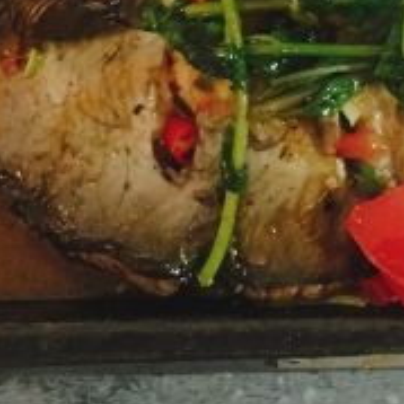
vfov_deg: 16.9
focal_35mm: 100
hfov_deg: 17.1
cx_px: 368
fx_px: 1320
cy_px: -33
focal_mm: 4.15
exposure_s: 1/4
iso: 160
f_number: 2.2
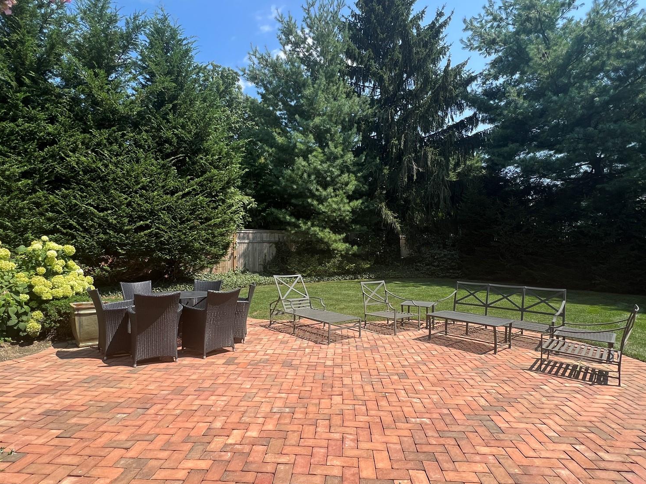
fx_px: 336
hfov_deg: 87.8
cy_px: 251
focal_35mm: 18
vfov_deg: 71.6
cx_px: 326
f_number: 1.8
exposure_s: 1/576
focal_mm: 1.57
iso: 32
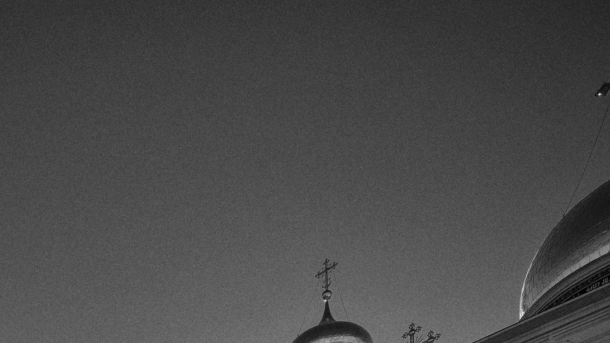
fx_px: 954
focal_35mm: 59
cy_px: 403
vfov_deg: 19.3
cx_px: 48
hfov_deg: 33.4
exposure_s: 1/320
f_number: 8
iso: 200
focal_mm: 16
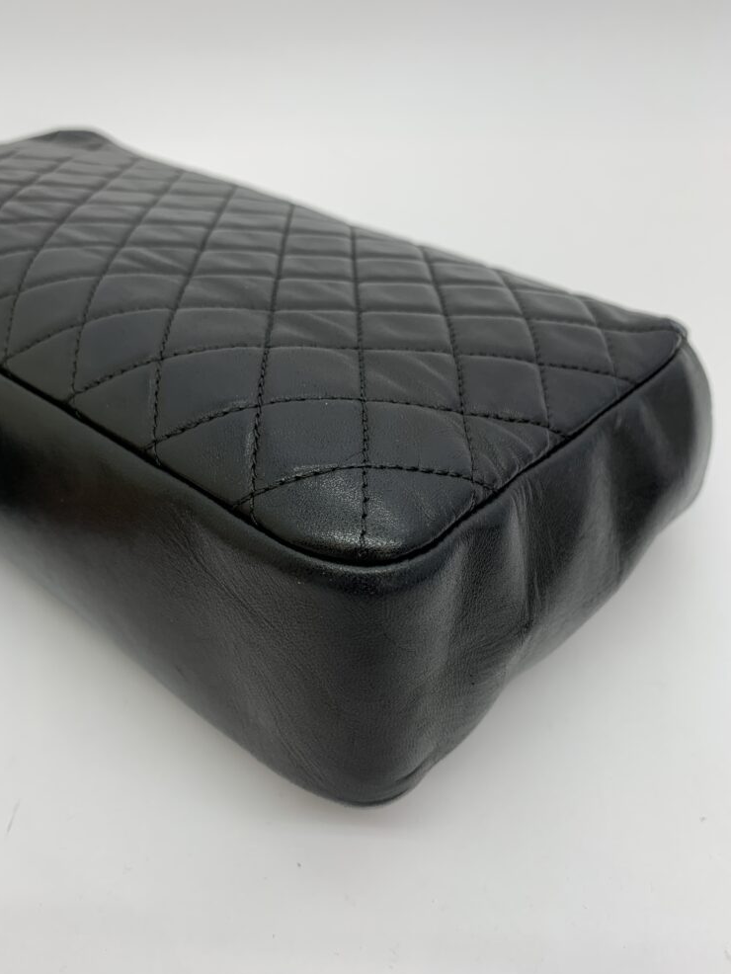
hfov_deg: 51.4
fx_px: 760
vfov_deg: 65.3
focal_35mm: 27
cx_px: 360
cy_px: 474
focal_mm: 4.25
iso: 25
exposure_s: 1/95
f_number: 1.8
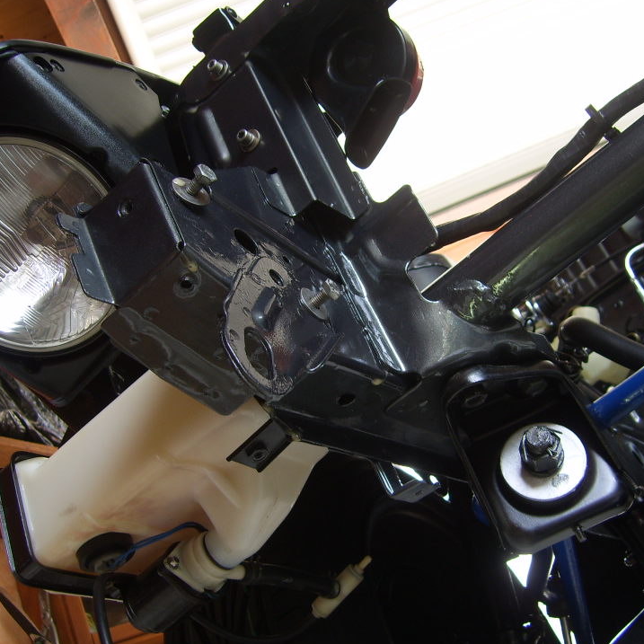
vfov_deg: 35.3
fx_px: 1010
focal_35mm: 48
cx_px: 345
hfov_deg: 35.3
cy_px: 340
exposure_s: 1/30
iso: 50
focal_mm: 7.8
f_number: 2.8
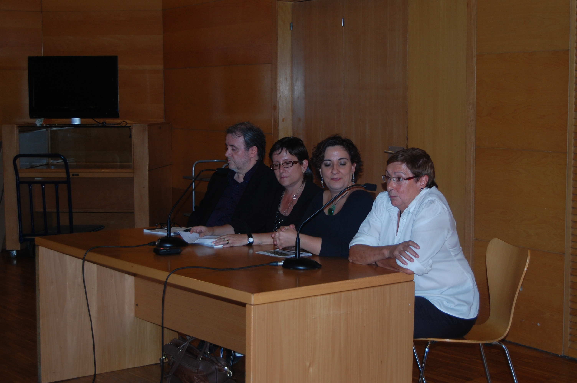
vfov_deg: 22.6
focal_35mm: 60
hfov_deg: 33.4
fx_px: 961
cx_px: 288
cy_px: 192
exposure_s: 1/60
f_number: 5
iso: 400
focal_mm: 40
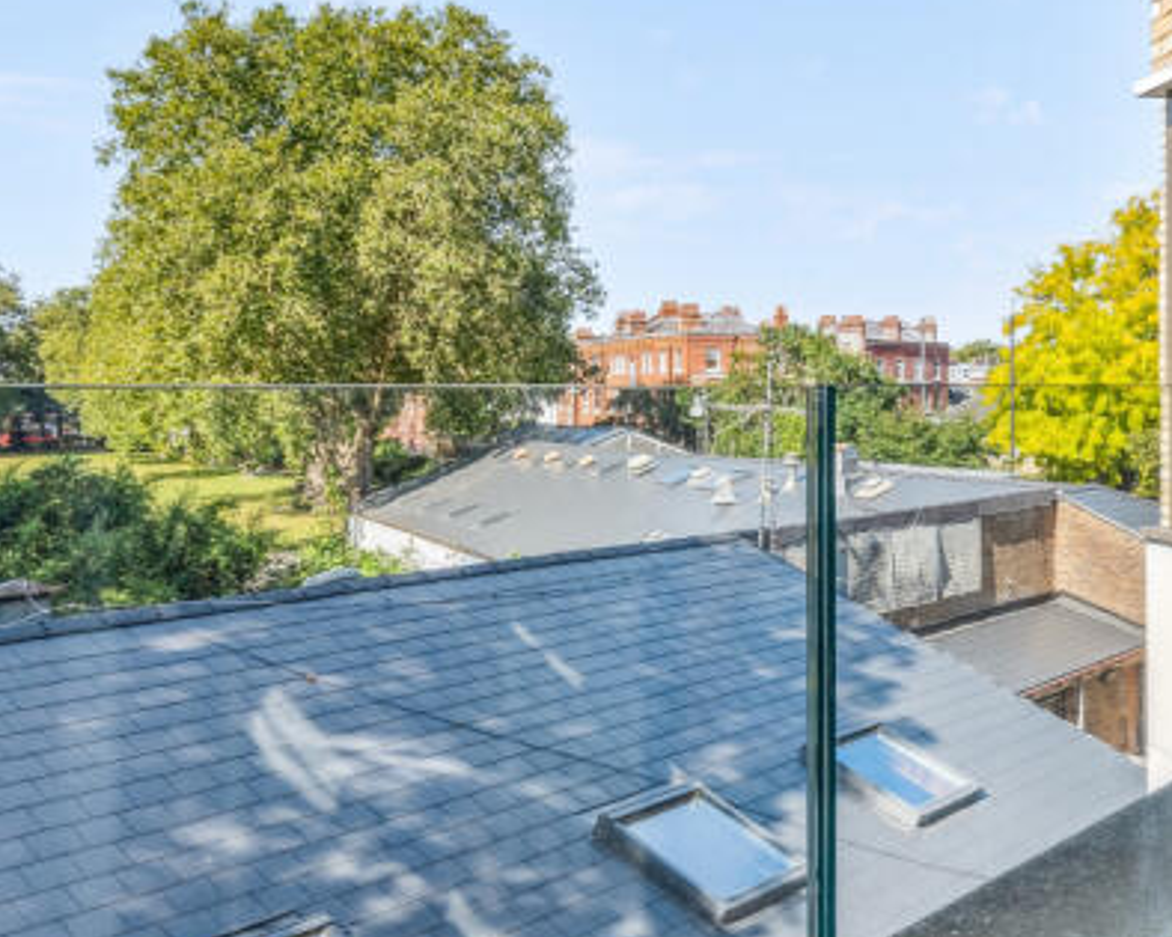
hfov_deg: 46.7
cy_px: 403
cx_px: 663
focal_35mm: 39
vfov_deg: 38.1
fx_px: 1352
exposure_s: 1/160
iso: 400
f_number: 11
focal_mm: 16
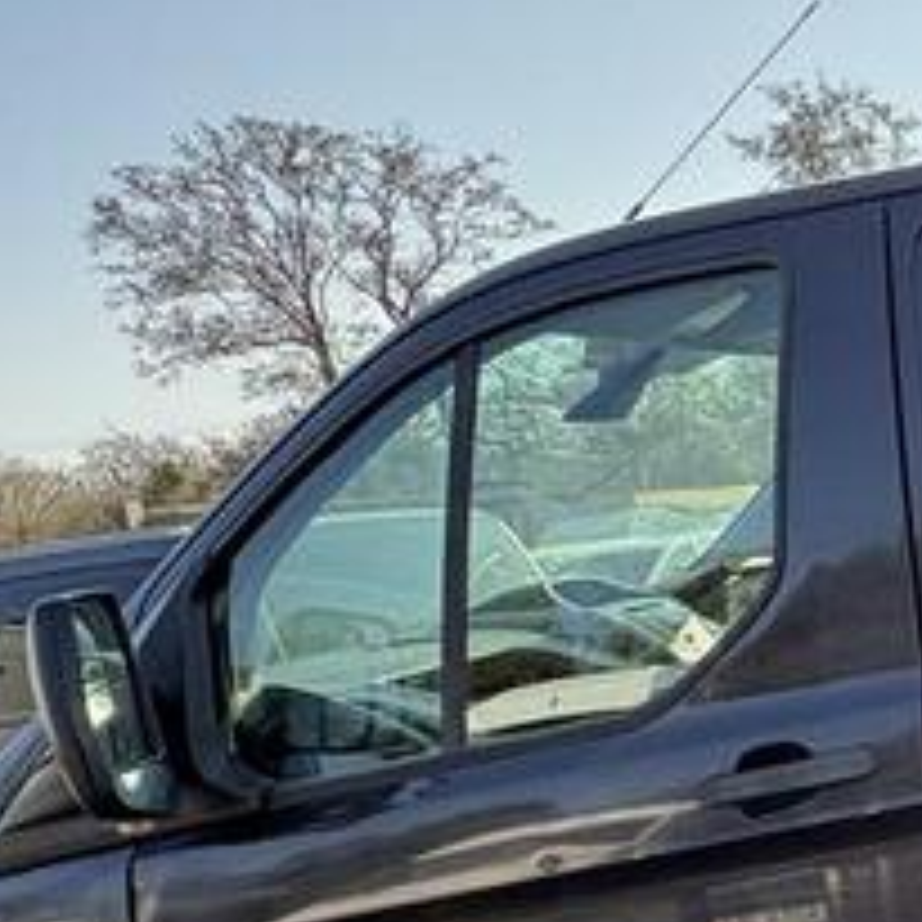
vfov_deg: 31.3
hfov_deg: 24.0
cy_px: 630
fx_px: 1627
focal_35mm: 54
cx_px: 1426
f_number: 2.2
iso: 50
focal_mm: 2.22
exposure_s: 1/352
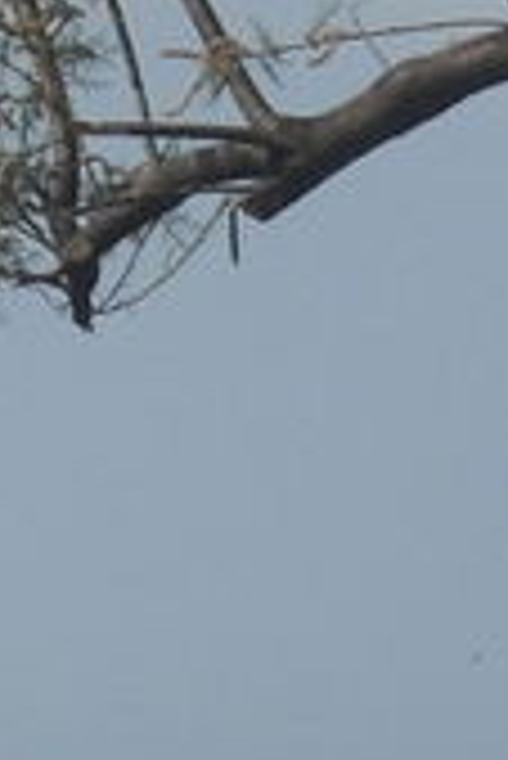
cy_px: 724
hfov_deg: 5.2
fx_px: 5618
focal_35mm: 266
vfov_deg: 7.7
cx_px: 360
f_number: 6.6
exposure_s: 1/438
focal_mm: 8.85
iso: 64
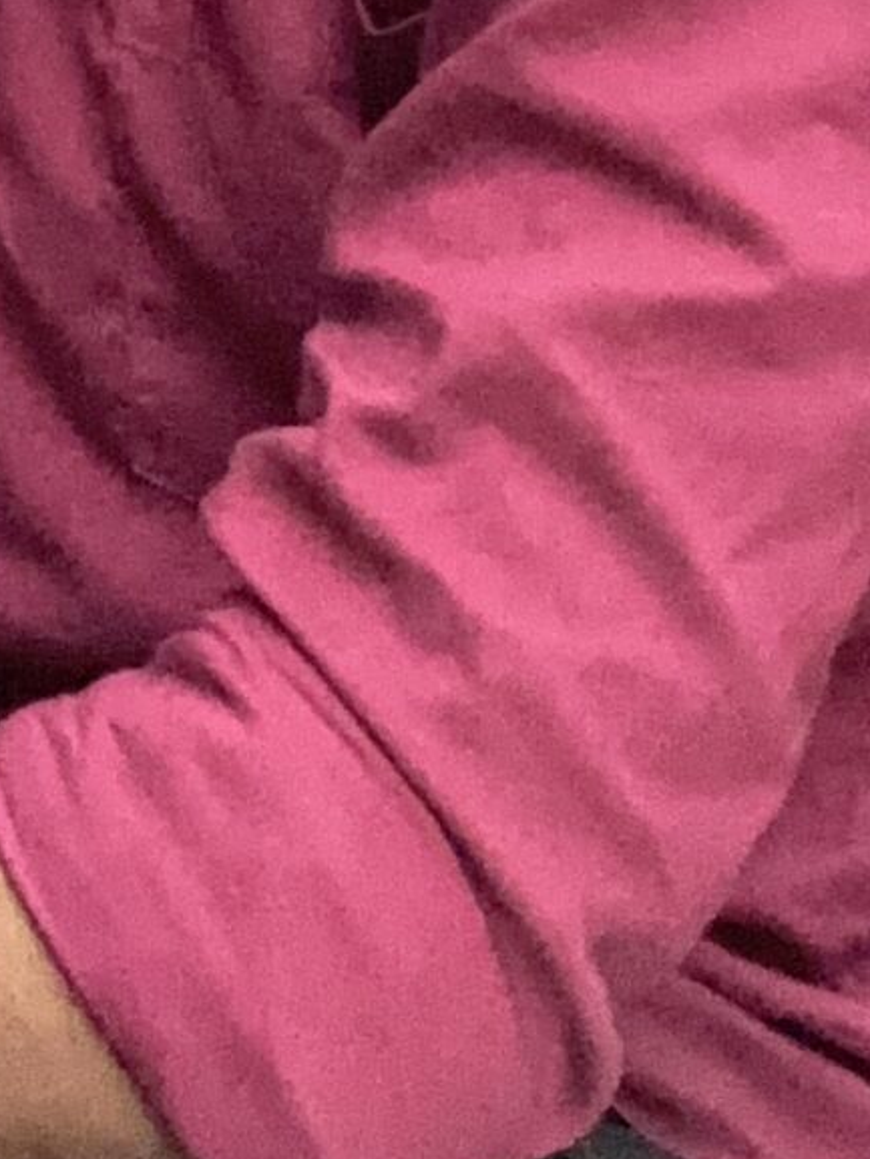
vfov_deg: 14.1
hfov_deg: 11.1
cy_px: -460
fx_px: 4455
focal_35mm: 133
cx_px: 135
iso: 400
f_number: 1.9
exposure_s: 1/30
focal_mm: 2.69
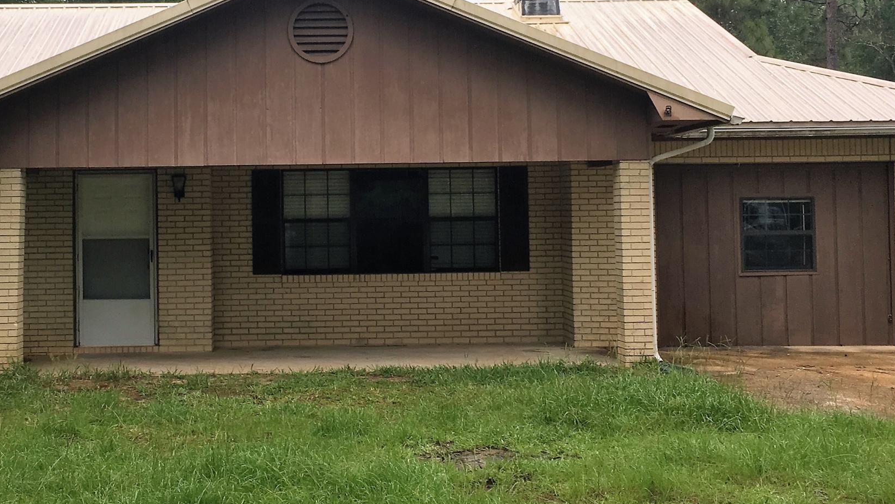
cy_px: 152
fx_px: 1376
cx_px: 303
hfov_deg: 35.7
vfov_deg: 20.6
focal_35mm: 58
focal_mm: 4.15
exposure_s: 1/60
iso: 32
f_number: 2.2
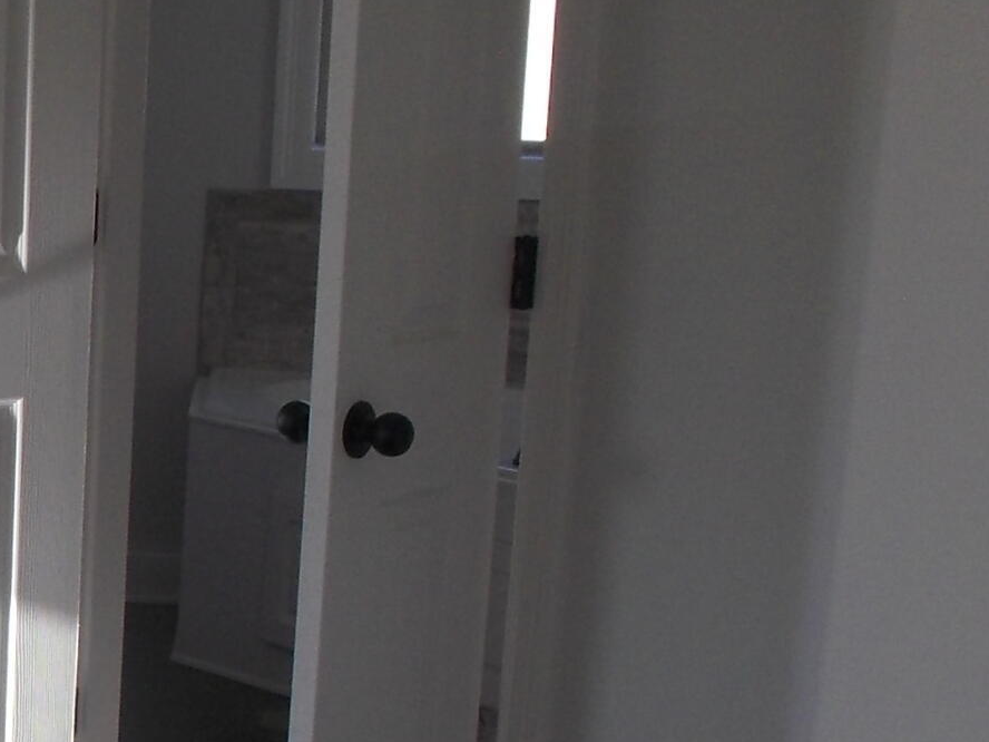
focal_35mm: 98
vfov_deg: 14.8
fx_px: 2800
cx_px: -314
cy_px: 778
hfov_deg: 18.6
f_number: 3.3
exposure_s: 1/100
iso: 80
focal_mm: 4.1
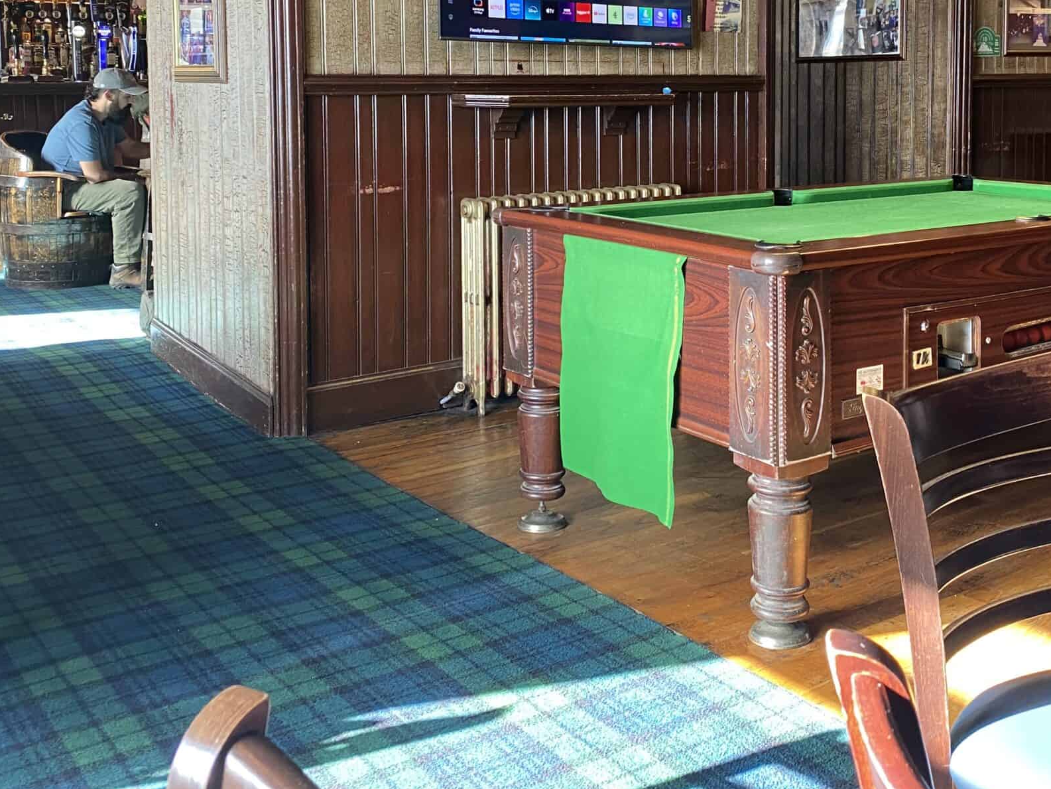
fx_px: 1275
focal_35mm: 42
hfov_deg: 44.5
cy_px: 169
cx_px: 645
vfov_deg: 33.5
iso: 160
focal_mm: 4.25
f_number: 1.8
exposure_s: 1/50
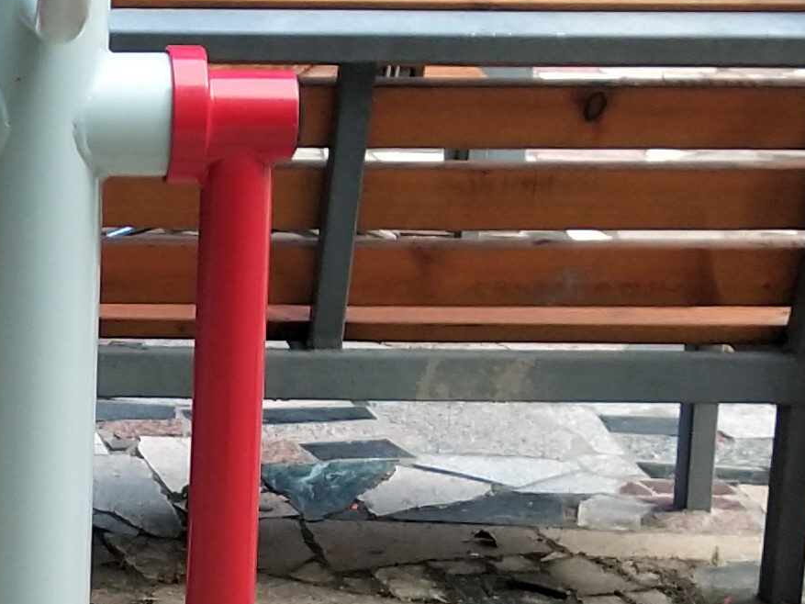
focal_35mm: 147
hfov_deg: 13.2
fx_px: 3419
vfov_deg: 10.1
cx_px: -69
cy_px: 522
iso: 50
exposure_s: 1/241
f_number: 2.2
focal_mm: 3.69
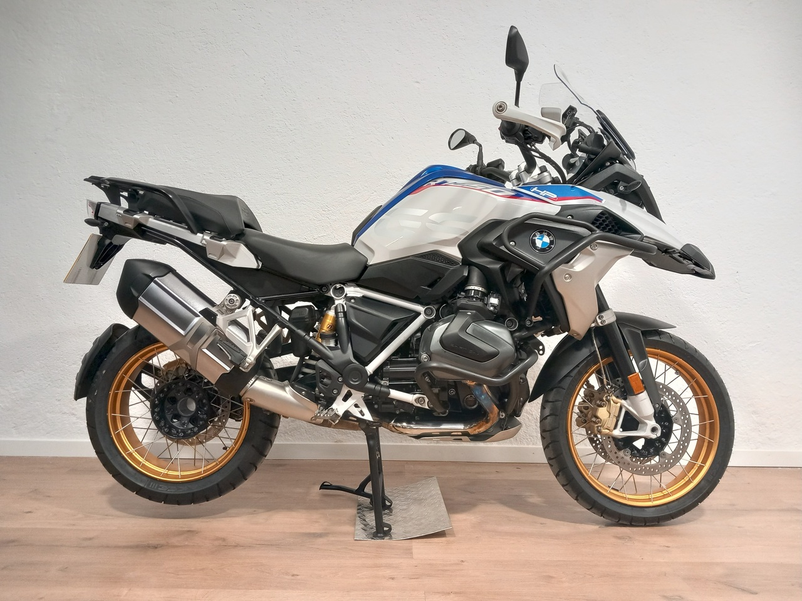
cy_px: 300
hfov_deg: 65.3
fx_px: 626
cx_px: 401
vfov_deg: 51.4
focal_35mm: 27
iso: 250
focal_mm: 4
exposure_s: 1/50
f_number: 1.8
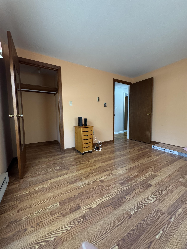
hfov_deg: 85.7
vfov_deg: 102.1
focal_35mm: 14
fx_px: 101
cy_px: 124
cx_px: 94
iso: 500
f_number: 2.2
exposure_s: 1/60
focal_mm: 2.22
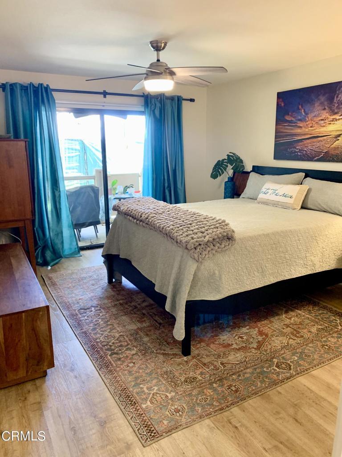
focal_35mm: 26
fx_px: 343
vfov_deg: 67.3
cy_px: 228
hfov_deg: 53.1
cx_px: 171
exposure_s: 1/60
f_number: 1.8
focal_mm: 4.25
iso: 250
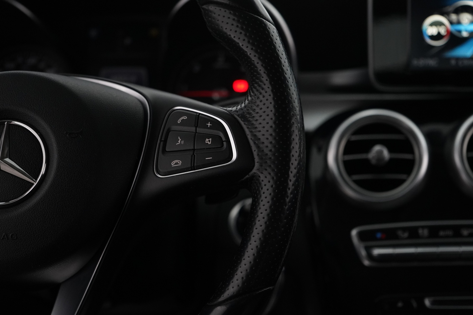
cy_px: 158
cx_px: 236
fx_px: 788
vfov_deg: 22.6
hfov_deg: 33.4
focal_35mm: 60
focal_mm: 60
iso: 4000
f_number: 5
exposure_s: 1/60
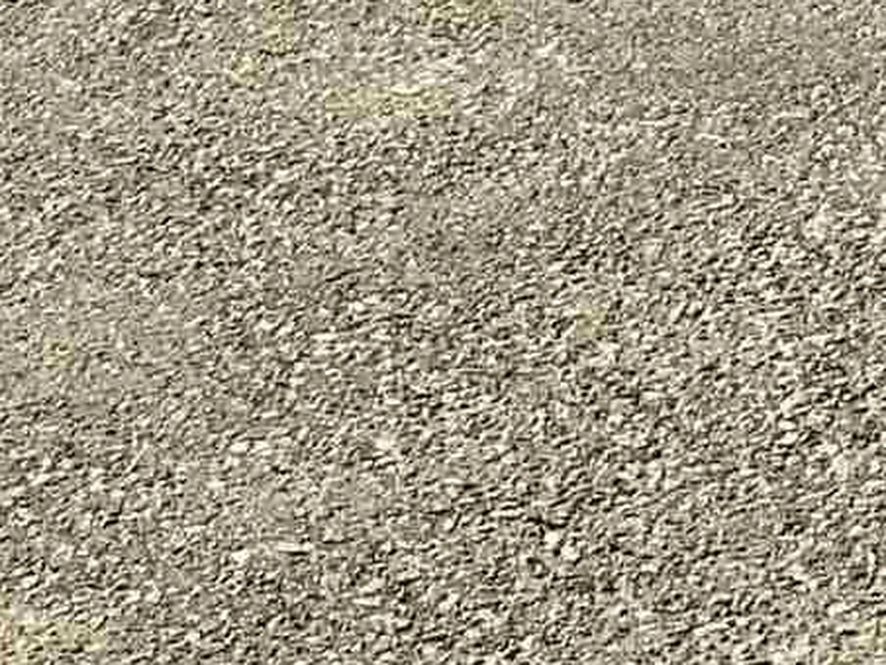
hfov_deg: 9.7
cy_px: -1357
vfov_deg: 6.8
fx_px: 5042
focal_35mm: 197
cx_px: 1360
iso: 20
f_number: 1.8
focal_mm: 3
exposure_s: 1/2227
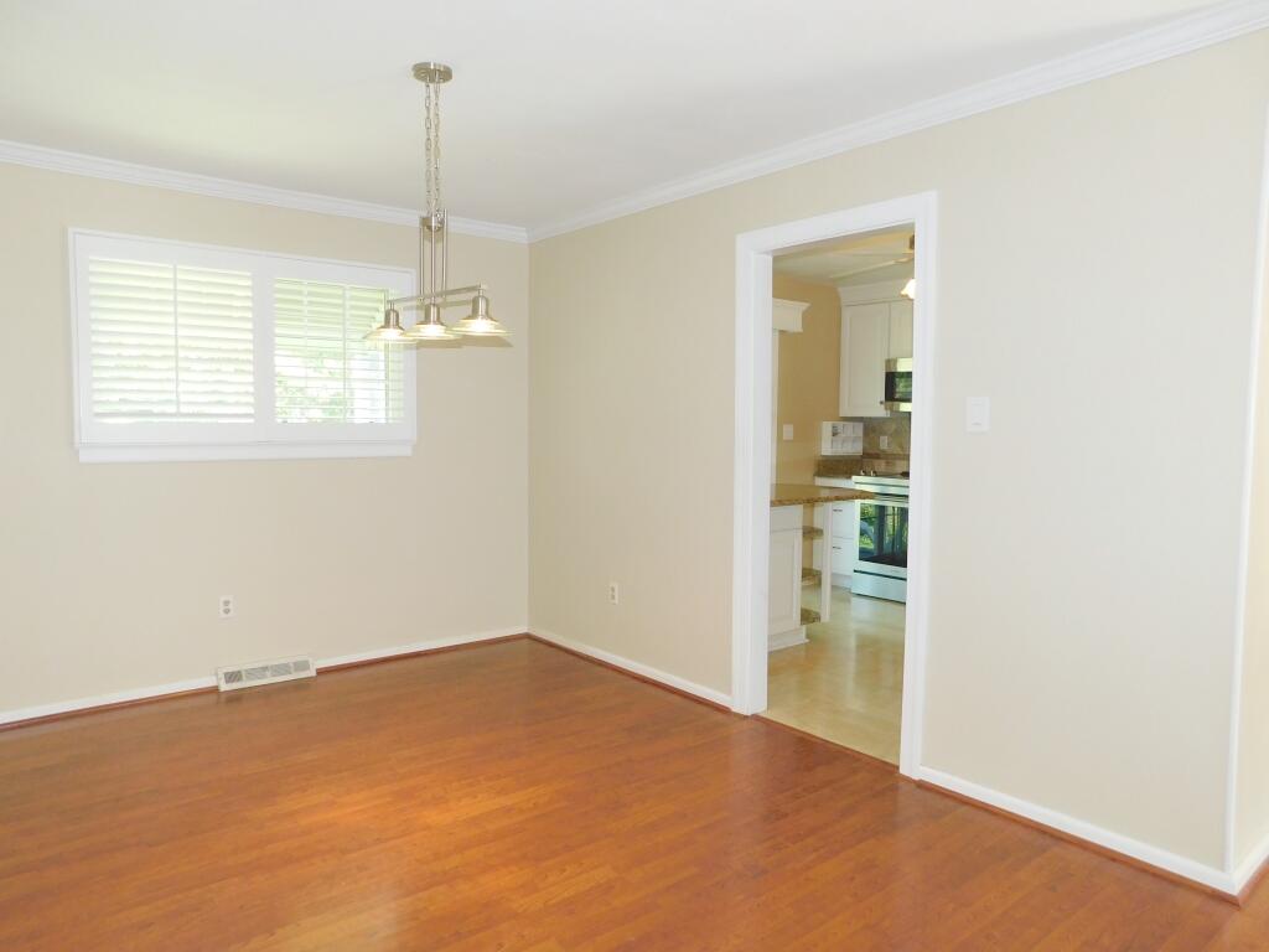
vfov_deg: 58.9
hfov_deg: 73.9
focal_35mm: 23
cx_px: 634
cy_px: 476
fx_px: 843
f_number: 3
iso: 200
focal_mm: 4
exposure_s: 1/30
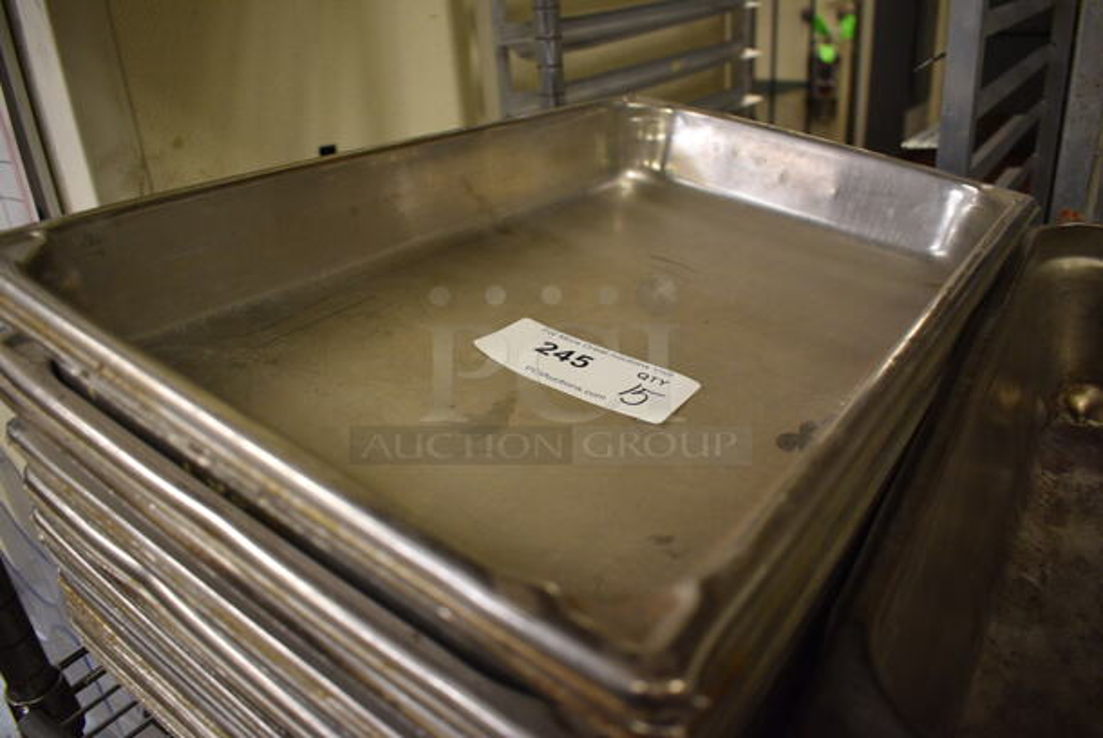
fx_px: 828
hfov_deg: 67.3
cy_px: 369
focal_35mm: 27
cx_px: 552
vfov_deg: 48.0
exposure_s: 1/125
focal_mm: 18
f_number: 3.5
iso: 800
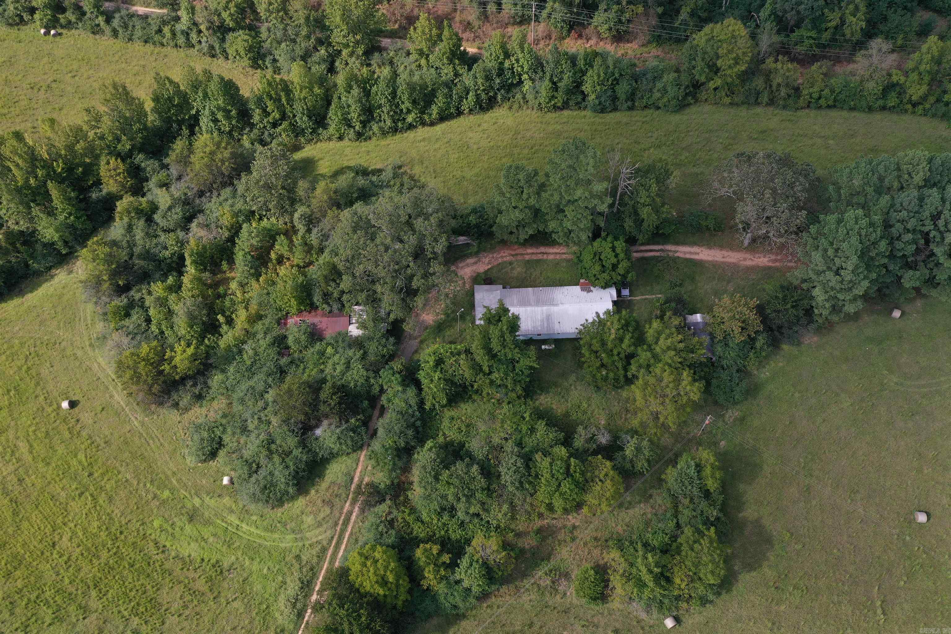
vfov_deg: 46.4
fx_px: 740
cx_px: 476
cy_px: 317
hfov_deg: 65.5
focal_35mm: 28
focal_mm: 10.26
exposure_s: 1/320
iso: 100
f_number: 5
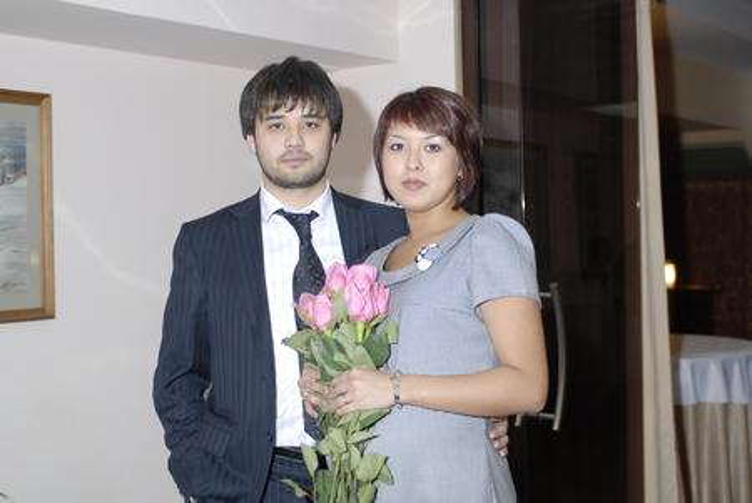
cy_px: 252
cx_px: 376
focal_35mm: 52
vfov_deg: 25.8
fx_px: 1098
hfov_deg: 37.8
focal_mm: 35
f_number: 4
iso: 100
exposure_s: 1/60
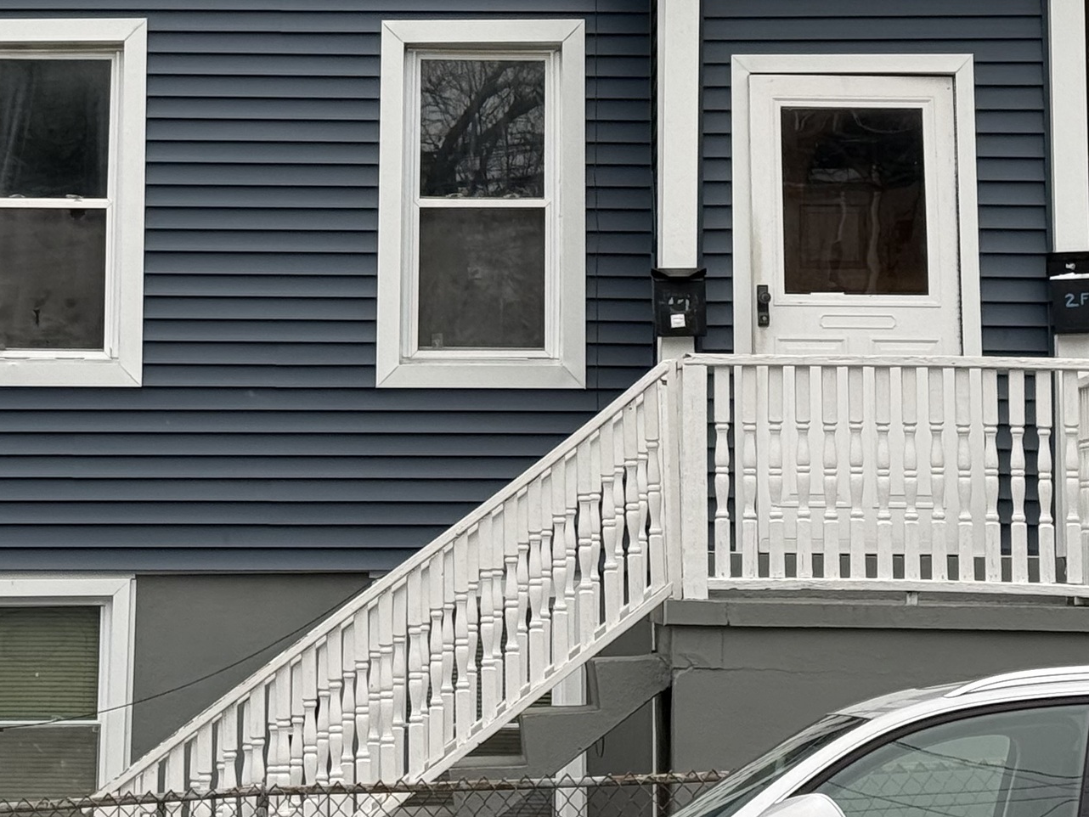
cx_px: 467
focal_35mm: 115
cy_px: -129
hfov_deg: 17.1
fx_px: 3619
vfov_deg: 12.6
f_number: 1.78
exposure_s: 1/625
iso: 80
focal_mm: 6.76
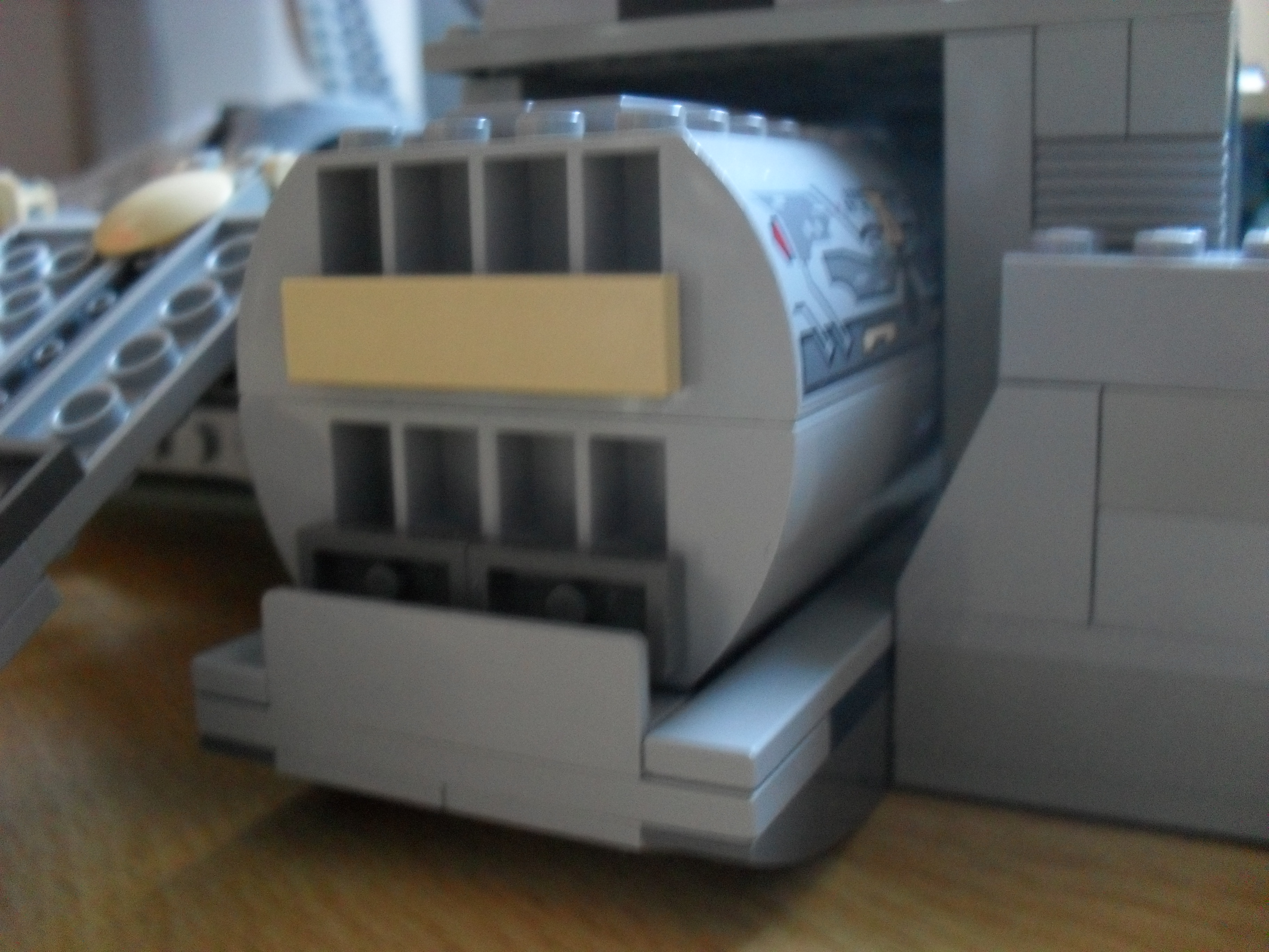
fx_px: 1283
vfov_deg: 40.7
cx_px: 634
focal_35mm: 35
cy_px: 476
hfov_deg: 52.6
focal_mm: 6.3
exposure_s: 1/15
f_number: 3.2
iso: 400
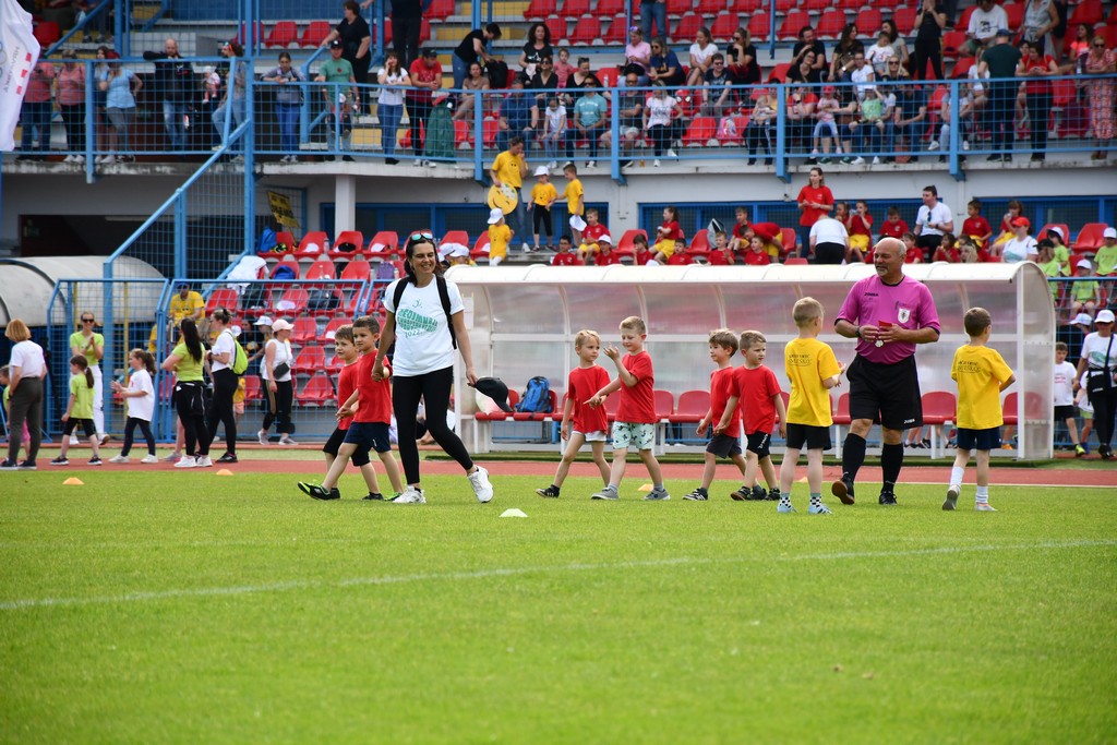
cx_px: 558
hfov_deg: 9.8
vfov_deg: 6.5
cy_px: 372
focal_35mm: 210
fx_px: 6516
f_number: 5.6
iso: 450
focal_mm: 140
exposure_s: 1/1000
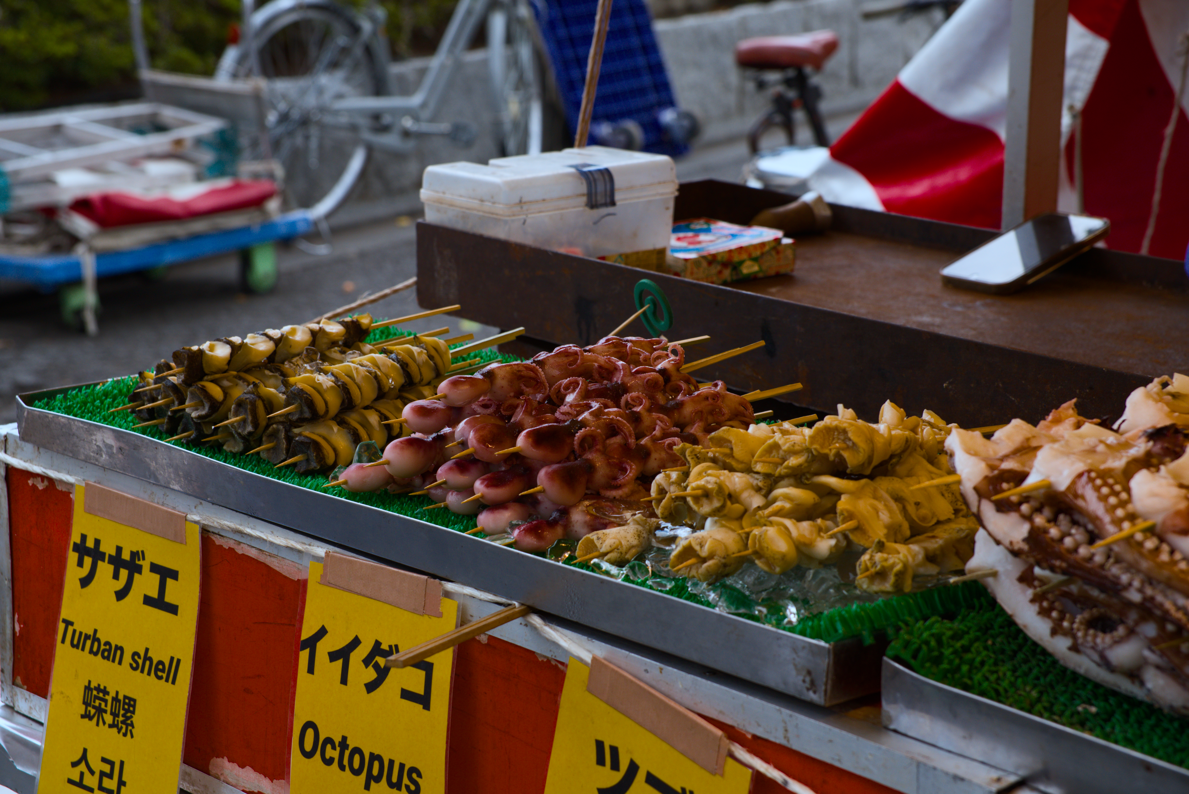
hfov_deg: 27.0
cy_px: 397
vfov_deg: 18.2
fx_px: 2478
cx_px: 594
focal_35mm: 75
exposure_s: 1/160
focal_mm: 50
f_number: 5.6
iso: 200
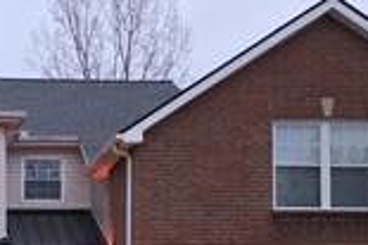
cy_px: 275
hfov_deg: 31.3
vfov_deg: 20.7
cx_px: 59
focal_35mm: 62
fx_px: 633
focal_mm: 6.3
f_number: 1.7
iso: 1000
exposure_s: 1/120
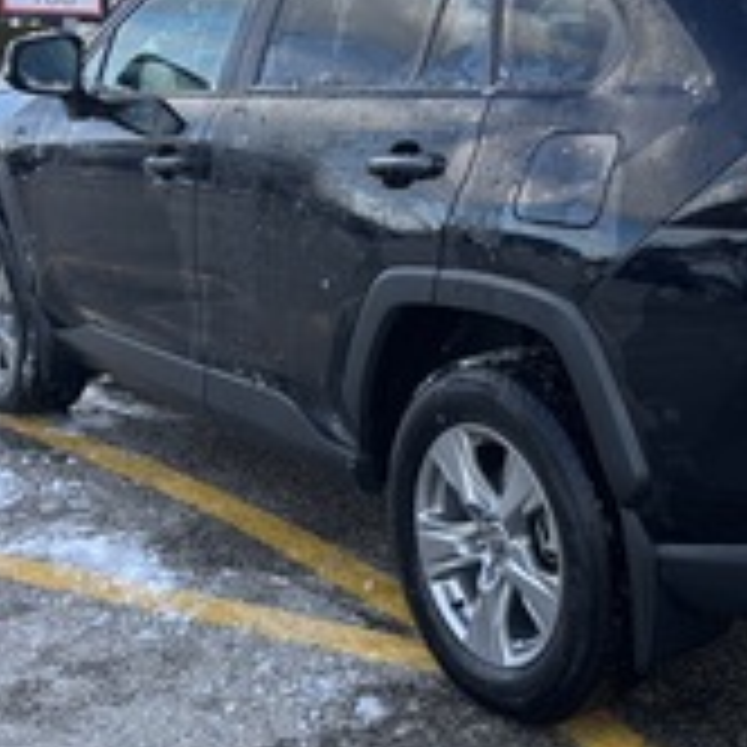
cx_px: 652
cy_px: 254
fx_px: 1416
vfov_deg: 29.4
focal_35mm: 58
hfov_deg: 28.6
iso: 50
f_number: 1.6
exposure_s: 1/903
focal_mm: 5.96
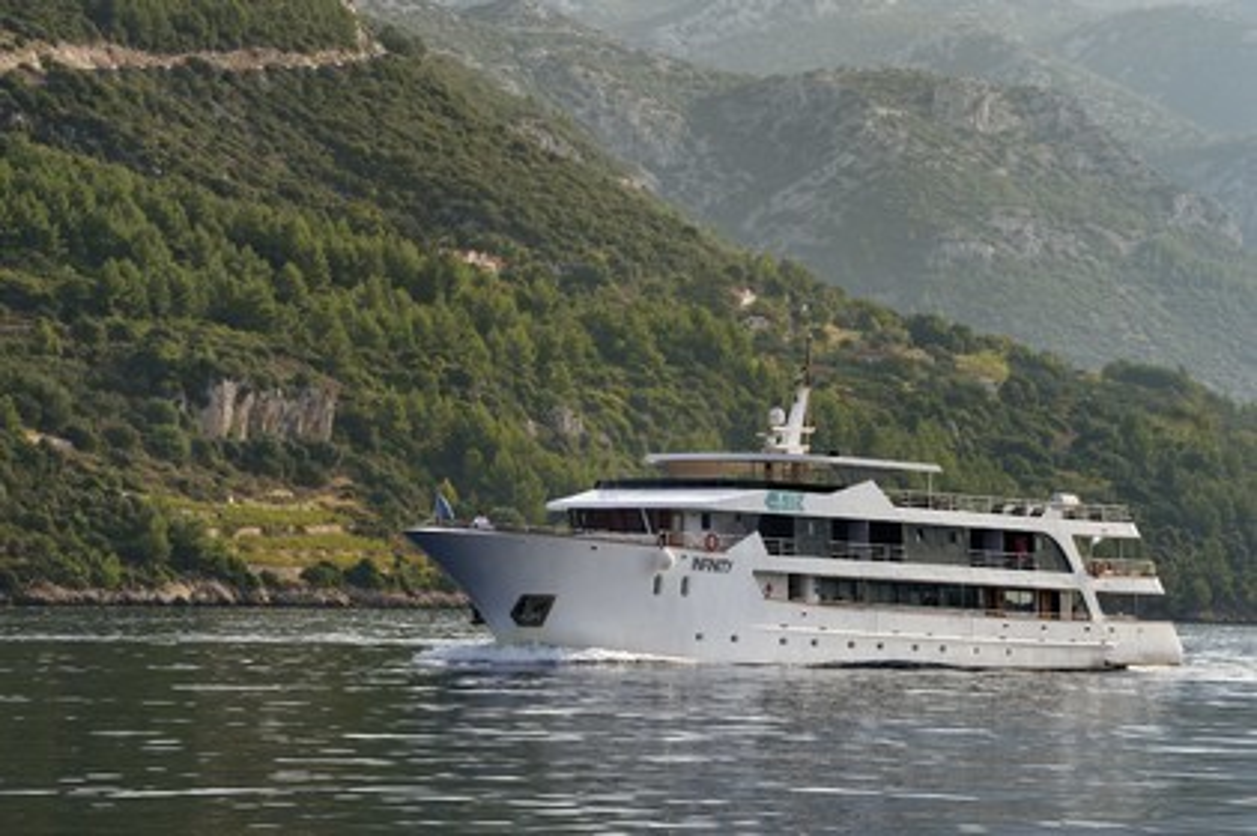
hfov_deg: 12.1
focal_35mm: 170
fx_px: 5931
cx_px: 628
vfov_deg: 8.1
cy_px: 418
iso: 200
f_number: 8
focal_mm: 170
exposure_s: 1/640
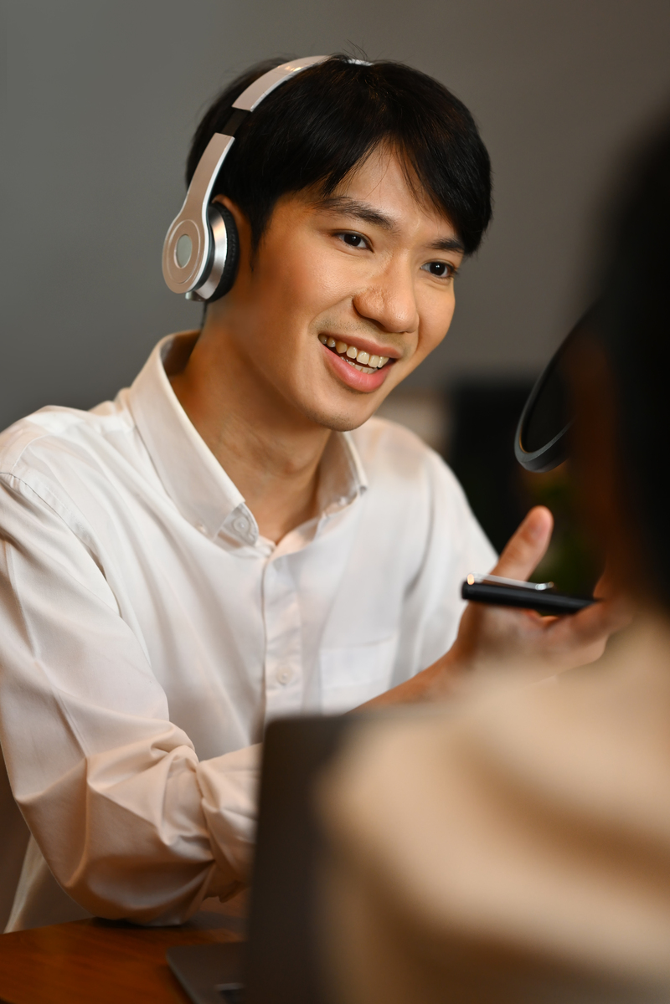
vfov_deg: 23.9
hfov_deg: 16.1
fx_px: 2373
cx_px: 335
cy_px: 502
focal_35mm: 85
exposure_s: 1/200
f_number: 1.8
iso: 640
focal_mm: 85
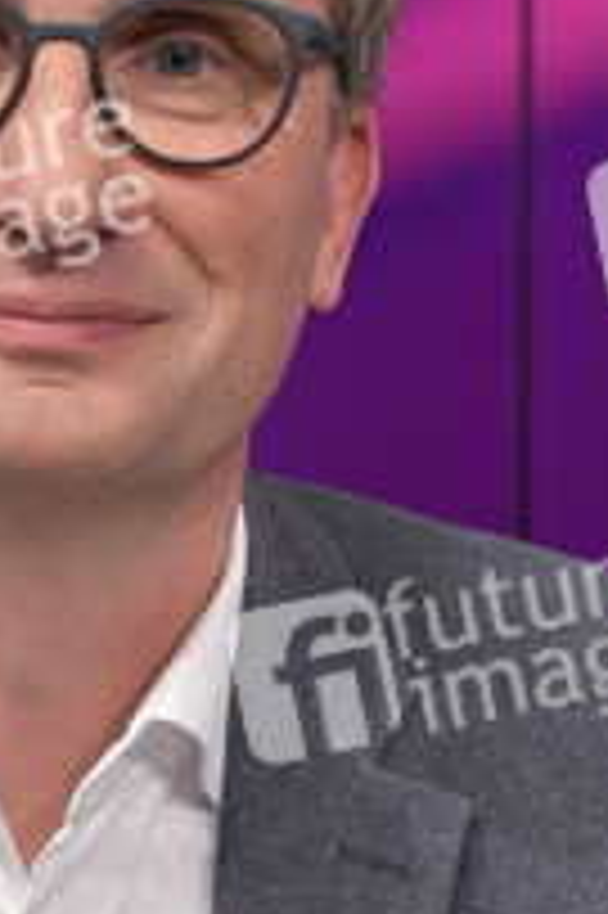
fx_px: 1802
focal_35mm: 71
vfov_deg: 28.5
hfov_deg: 18.8
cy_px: 432
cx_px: 50
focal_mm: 36
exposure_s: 1/250
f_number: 5
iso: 1600
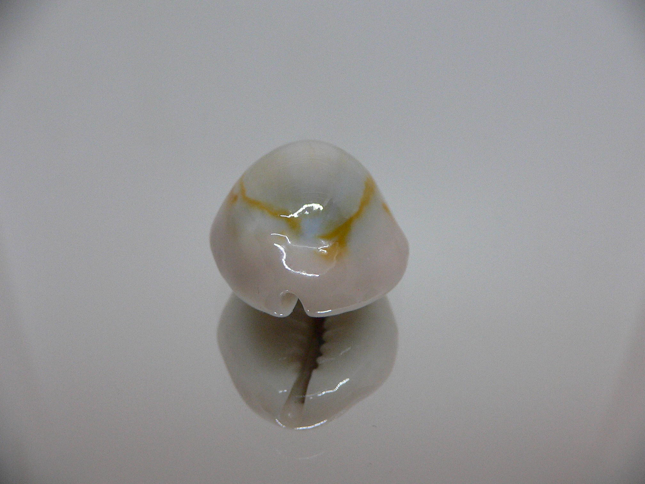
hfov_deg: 52.6
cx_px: 322
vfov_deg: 40.7
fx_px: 652
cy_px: 242
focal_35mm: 35
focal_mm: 4.6
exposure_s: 1/60
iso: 200
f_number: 2.8
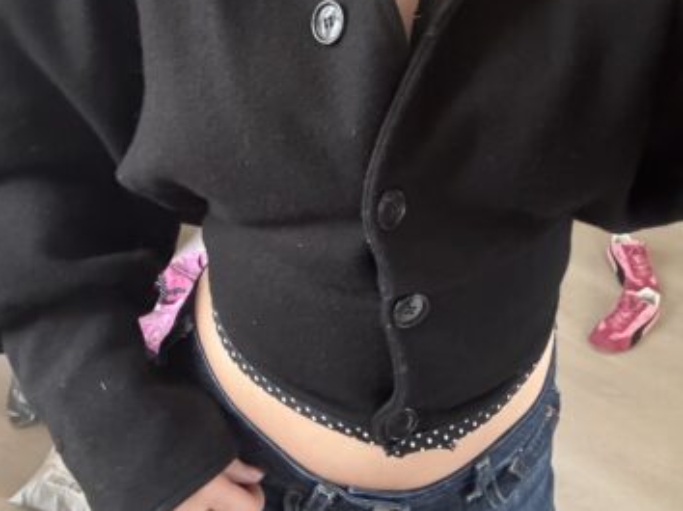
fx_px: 769
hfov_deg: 47.9
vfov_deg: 36.3
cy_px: 160
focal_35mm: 39
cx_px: 351
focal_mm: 2.69
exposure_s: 1/30
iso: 500
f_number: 1.9
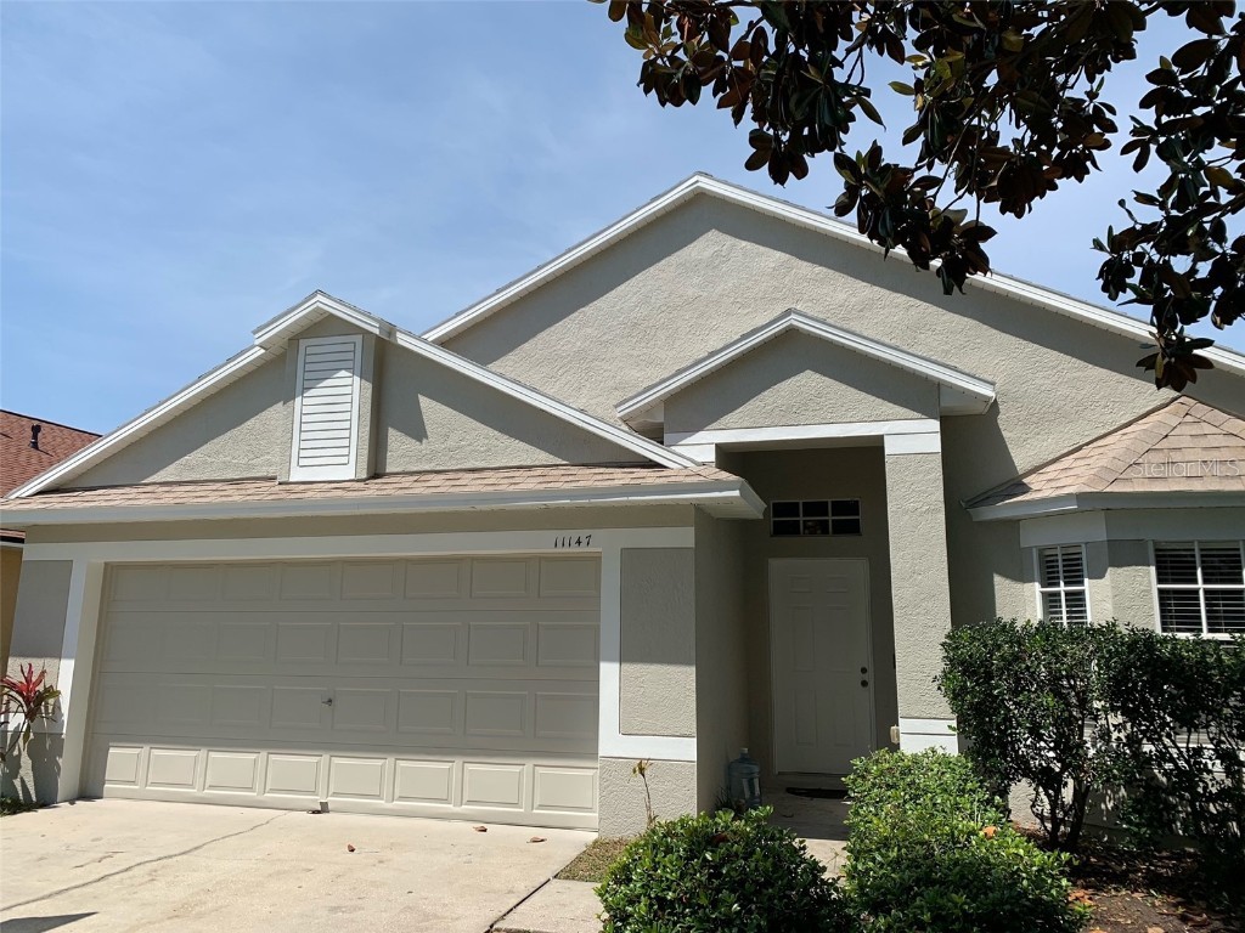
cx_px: 622
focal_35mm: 26
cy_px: 466
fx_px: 935
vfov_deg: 53.1
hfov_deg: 67.3
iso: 25
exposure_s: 1/2755
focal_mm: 4.25
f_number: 1.8
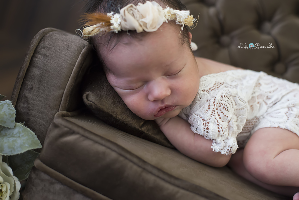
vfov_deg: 27.0
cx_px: 150
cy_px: 100
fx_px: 415
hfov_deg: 39.6
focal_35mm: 50
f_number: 3.5
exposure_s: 1/125
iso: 1600
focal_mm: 50
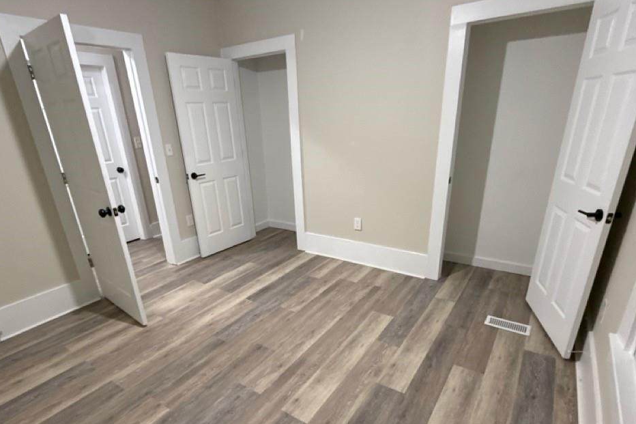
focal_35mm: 20
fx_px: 353
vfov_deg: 61.0
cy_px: 267
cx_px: 310
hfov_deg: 84.0
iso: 250
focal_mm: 2.22
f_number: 2.2
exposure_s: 1/60
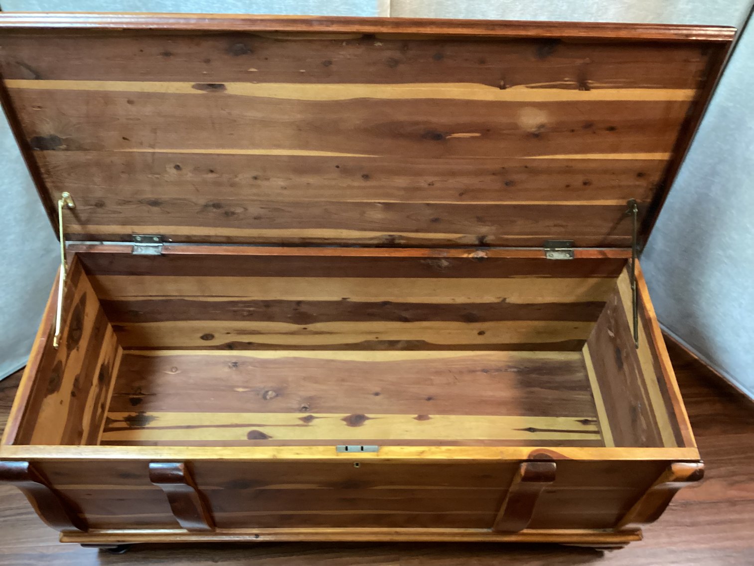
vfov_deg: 45.4
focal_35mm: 31
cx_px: 377
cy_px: 283
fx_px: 675
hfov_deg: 58.3
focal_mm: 3.3
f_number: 2.4
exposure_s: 1/30
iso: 500
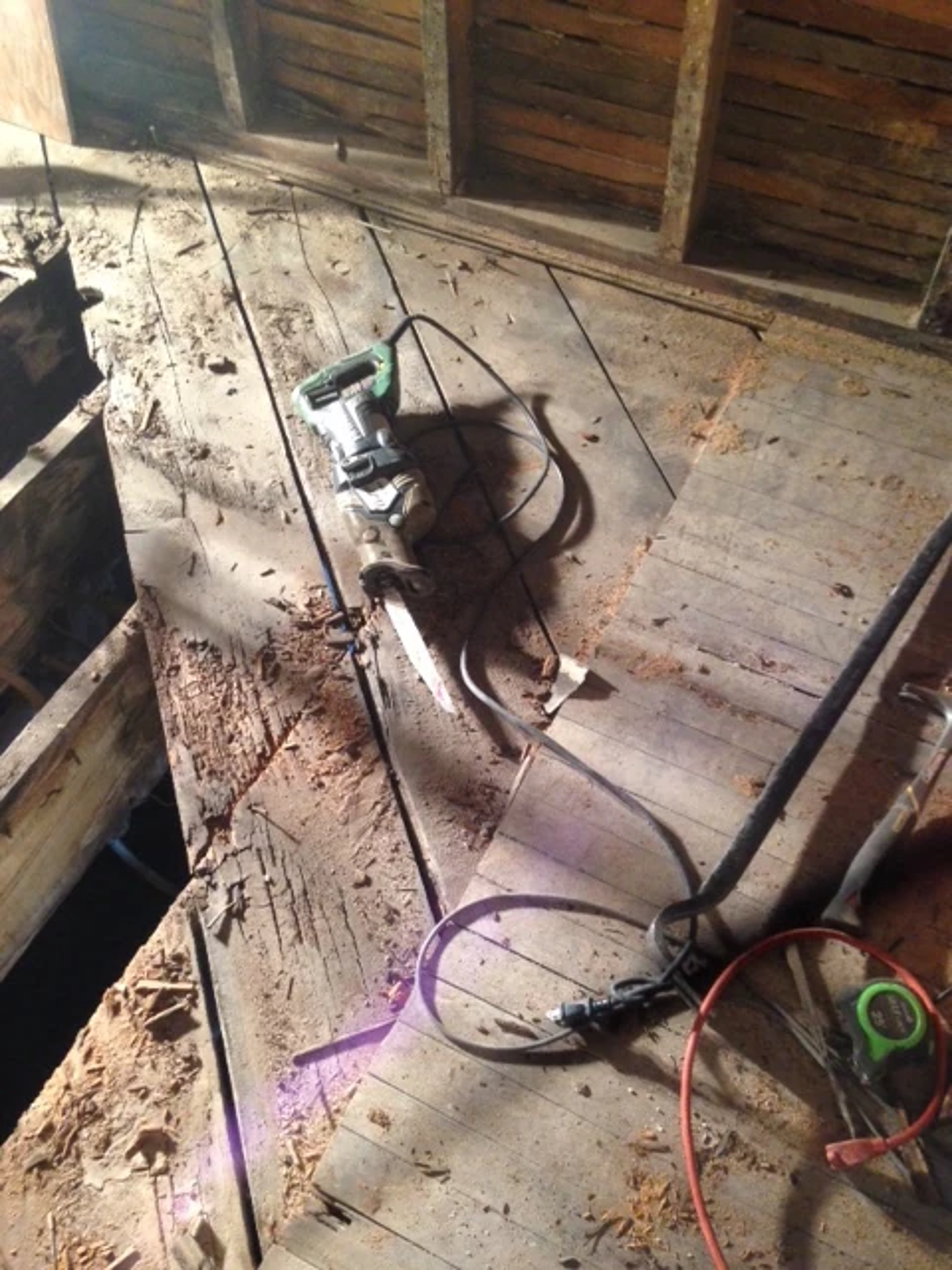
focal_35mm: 33
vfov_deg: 55.4
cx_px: 476
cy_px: 635
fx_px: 1210
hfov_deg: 42.9
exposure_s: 1/20
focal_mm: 4.12
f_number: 2.4
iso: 160
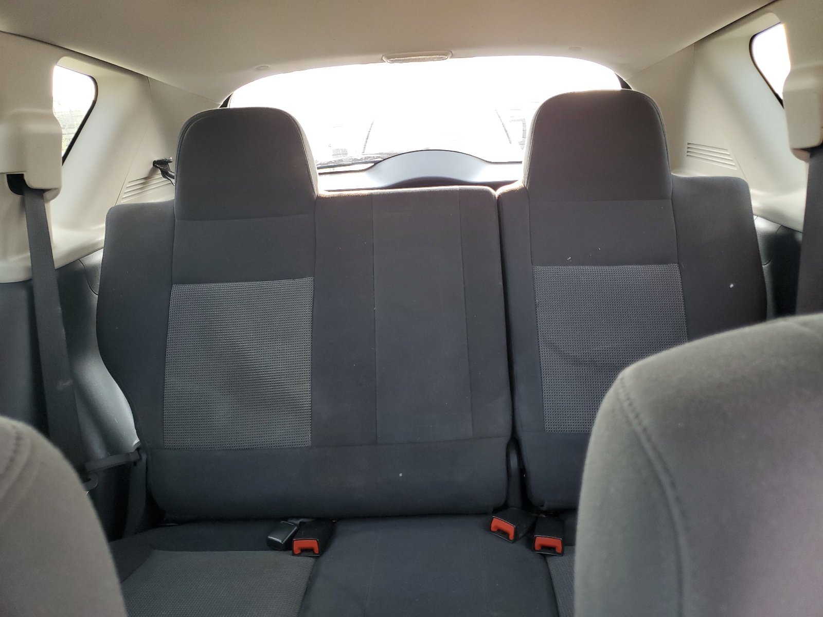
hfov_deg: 67.3
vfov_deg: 53.1
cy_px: 308
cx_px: 412
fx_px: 618
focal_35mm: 26
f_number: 1.5
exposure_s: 1/60.2
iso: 69
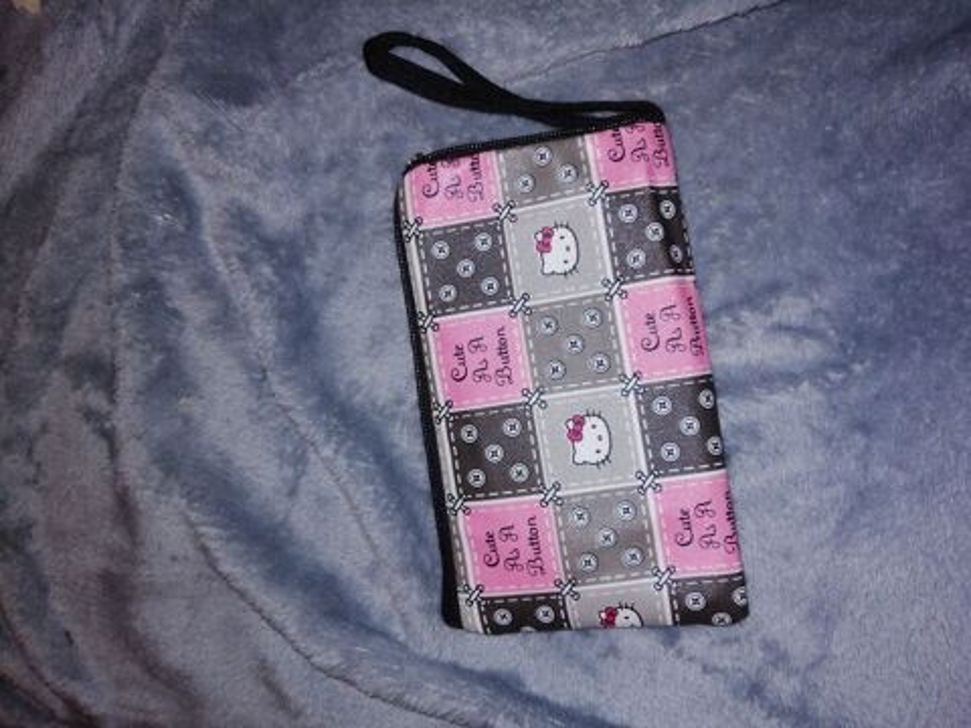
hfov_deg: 65.3
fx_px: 757
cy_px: 364
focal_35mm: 27
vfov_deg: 51.4
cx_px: 486
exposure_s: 1/100
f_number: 1.8
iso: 100
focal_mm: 3.95
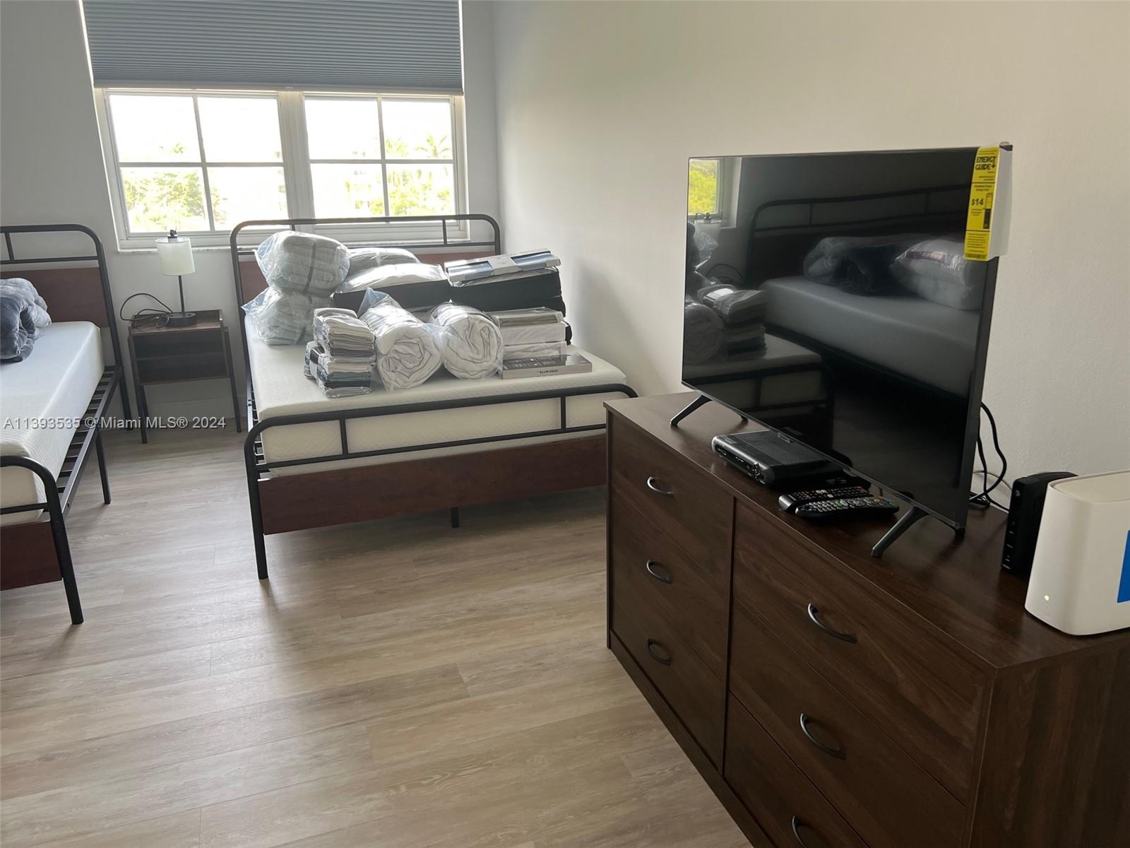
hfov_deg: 67.3
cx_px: 565
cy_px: 424
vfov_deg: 53.1
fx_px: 849
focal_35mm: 26
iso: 80
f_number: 1.5
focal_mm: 5.7
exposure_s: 1/120
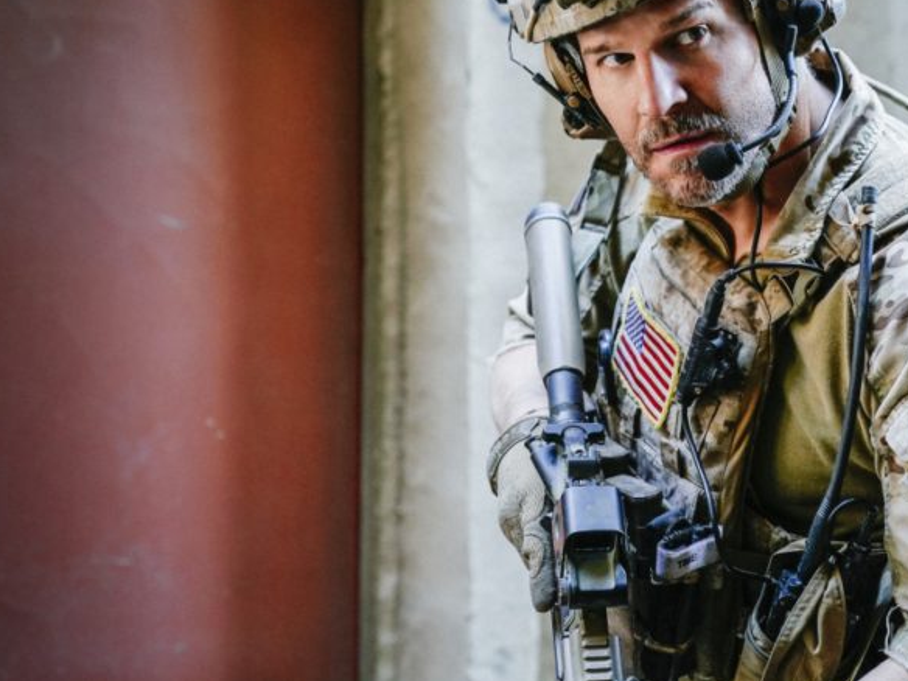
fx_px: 2387
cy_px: 338
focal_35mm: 91
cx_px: 779
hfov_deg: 21.2
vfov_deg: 16.2
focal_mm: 54
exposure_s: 1/200
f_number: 2.8
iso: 1600
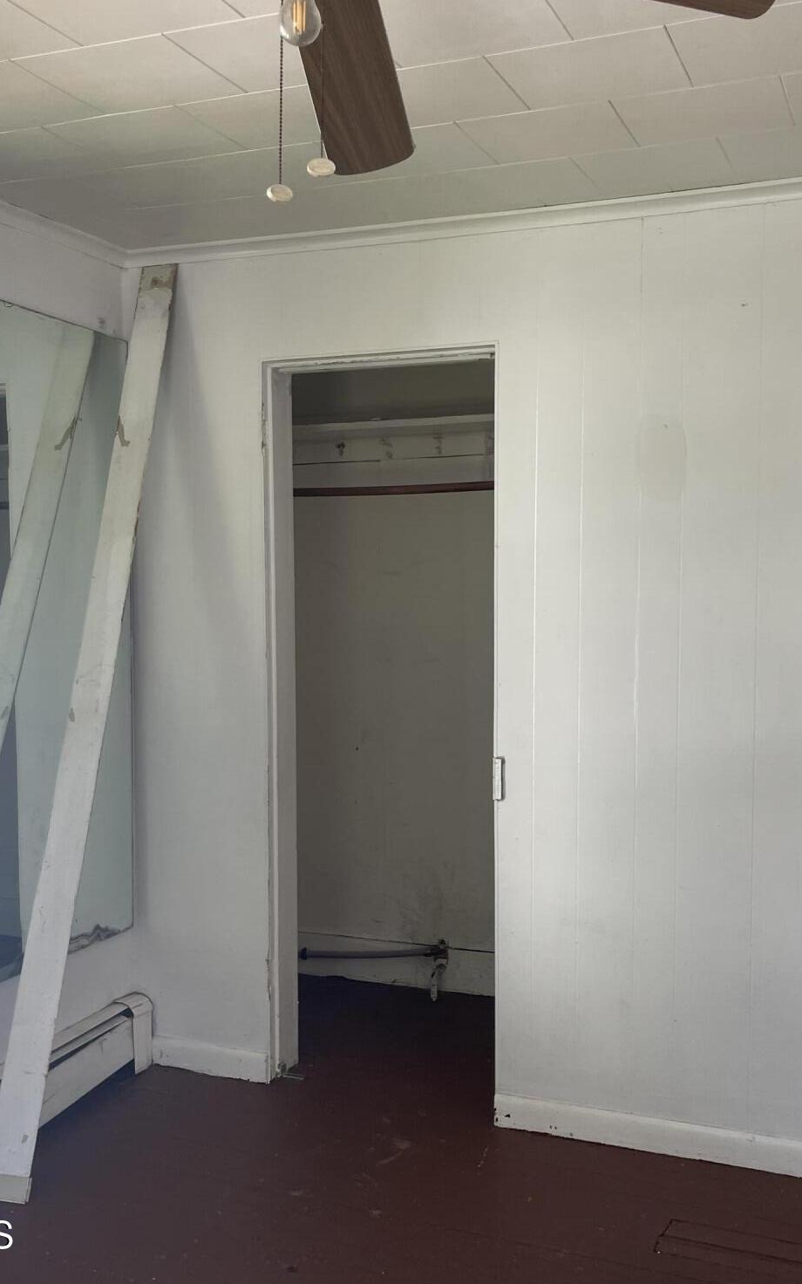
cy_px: 641
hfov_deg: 35.3
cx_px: 341
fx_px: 1259
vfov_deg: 54.0
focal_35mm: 36
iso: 80
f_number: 1.6
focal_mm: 5.1
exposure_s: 1/121
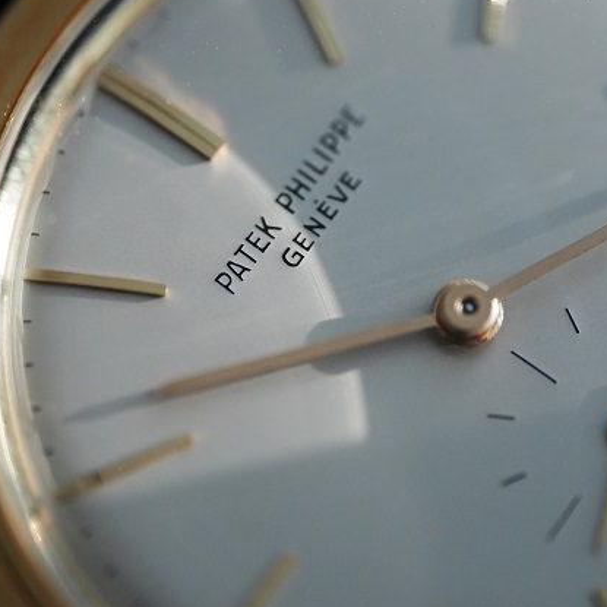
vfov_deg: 11.6
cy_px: 307
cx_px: 303
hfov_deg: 11.6
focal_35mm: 151
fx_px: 2996
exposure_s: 1/250
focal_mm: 105
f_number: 2.8
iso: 3200
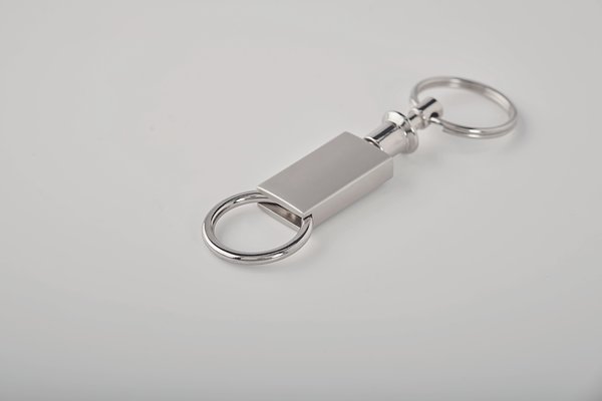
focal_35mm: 105
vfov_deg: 13.0
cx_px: 301
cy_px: 200
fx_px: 1756
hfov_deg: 19.5
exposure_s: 1/200
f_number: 13
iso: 64
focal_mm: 105
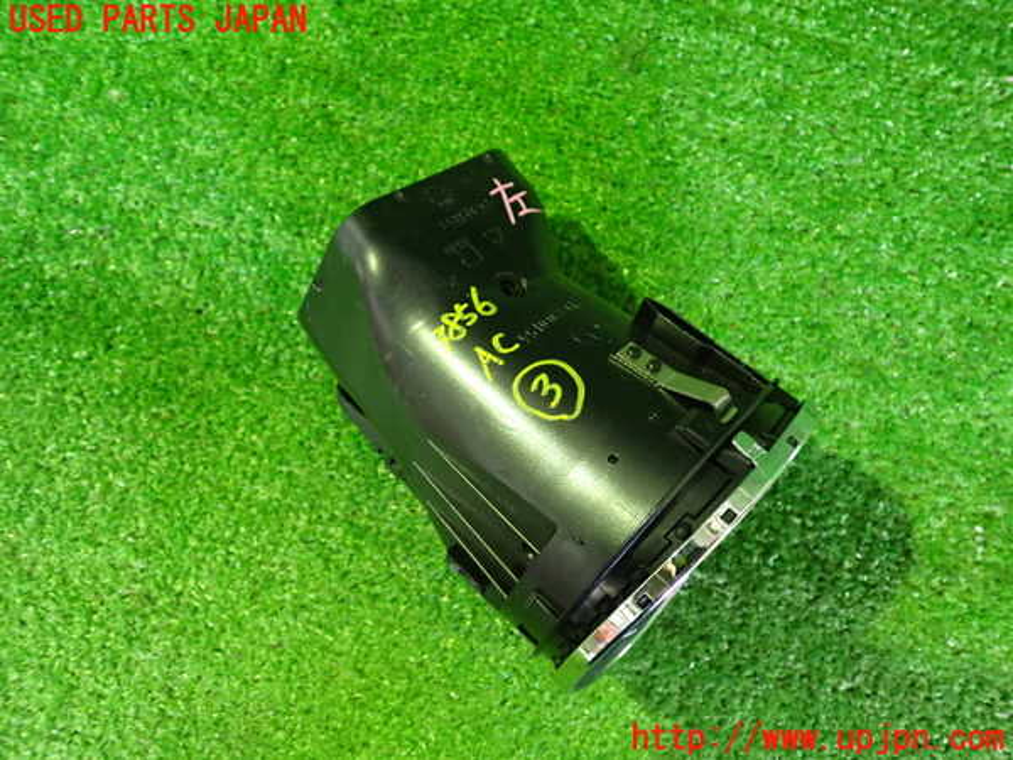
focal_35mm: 30
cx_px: 506
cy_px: 380
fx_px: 878
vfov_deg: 46.8
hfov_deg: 60.0
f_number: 2.3
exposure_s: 1/25
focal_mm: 5.4
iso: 800
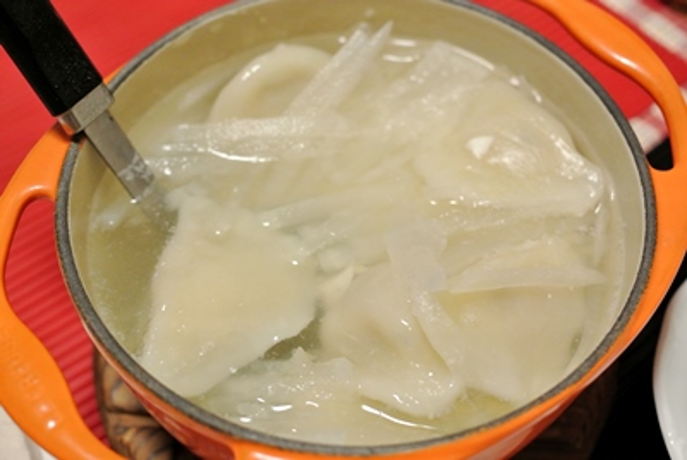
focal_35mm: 49
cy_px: 230
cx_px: 344
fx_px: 936
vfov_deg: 27.6
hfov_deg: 40.3
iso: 800
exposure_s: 1/125
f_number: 2.2
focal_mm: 18.5
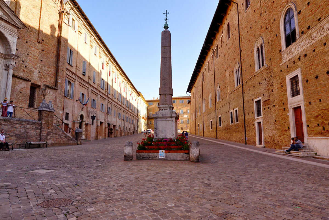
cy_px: 110
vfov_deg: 53.2
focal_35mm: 24
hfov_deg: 73.7
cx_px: 164
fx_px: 219
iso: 500
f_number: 7.1
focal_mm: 24
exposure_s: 1/640
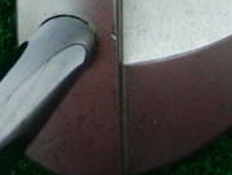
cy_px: -129
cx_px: 146
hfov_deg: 14.6
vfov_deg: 10.4
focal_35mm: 135
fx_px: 907
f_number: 3.6
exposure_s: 1/80
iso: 320
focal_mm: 6.42
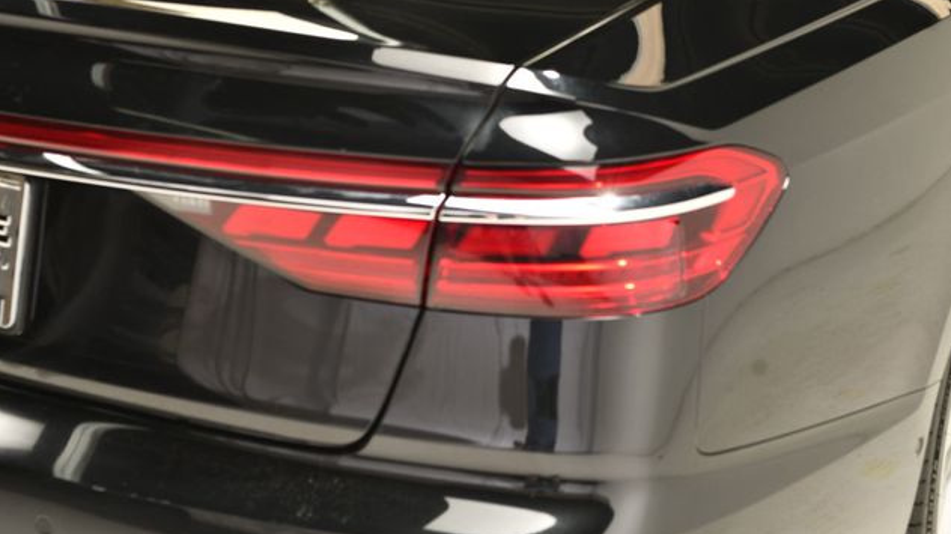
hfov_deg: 30.2
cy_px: 259
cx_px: 480
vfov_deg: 17.2
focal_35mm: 70
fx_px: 1765
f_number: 7.1
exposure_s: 1/160
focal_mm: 44
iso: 100
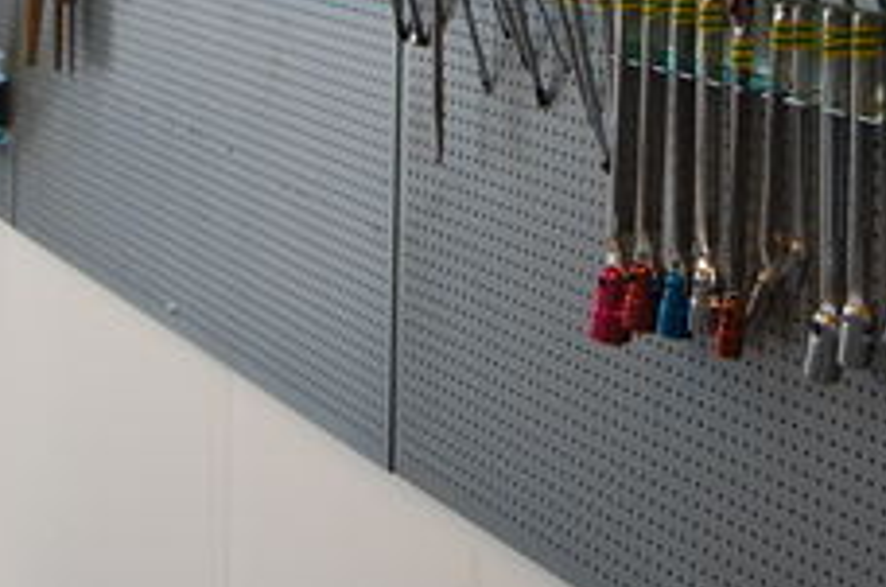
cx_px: 451
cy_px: -152
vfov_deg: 13.1
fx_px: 2481
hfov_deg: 20.3
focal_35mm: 101
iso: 400
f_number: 4
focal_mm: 24
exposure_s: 1/50
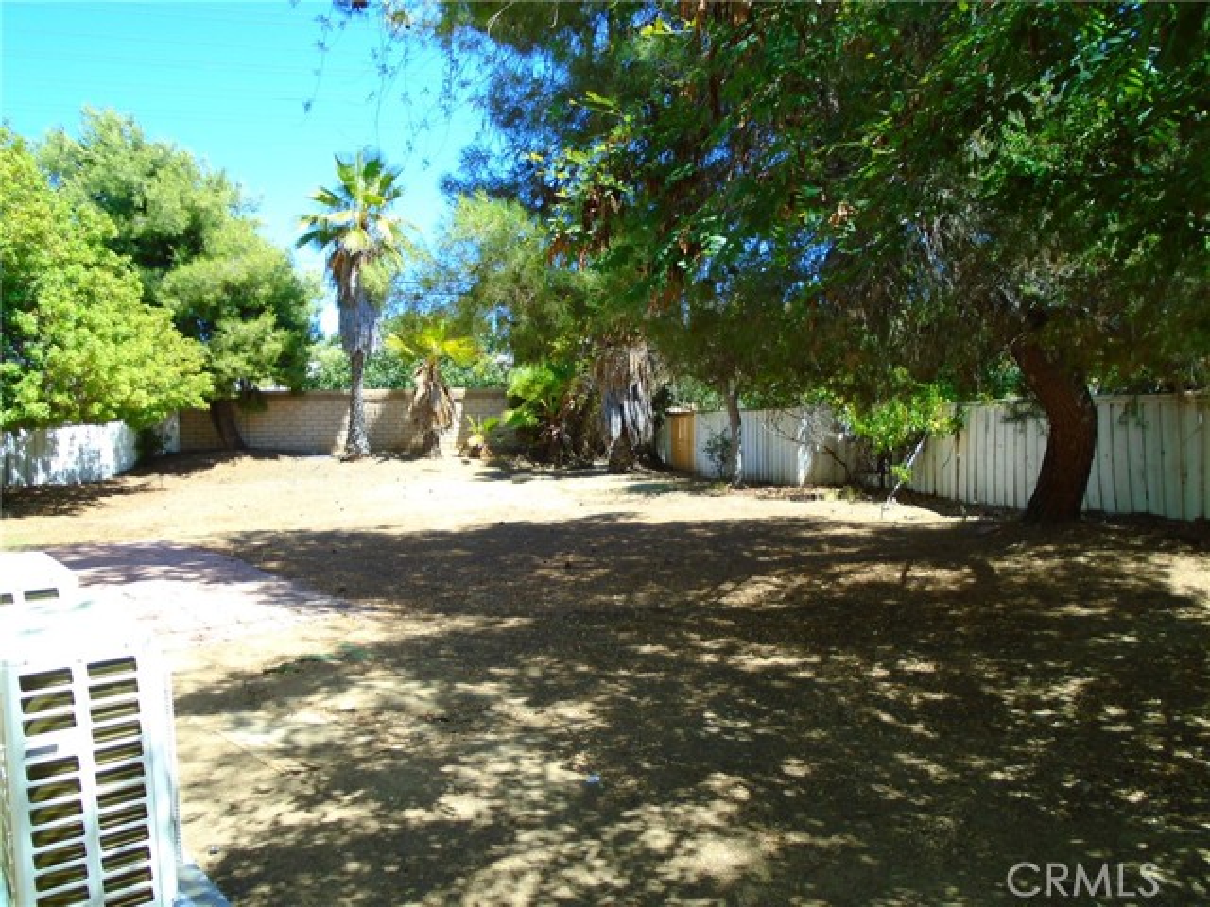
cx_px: 605
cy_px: 454
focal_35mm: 26
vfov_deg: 53.1
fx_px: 909
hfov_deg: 67.3
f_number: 3.2
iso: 100
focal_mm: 4.6
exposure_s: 1/250
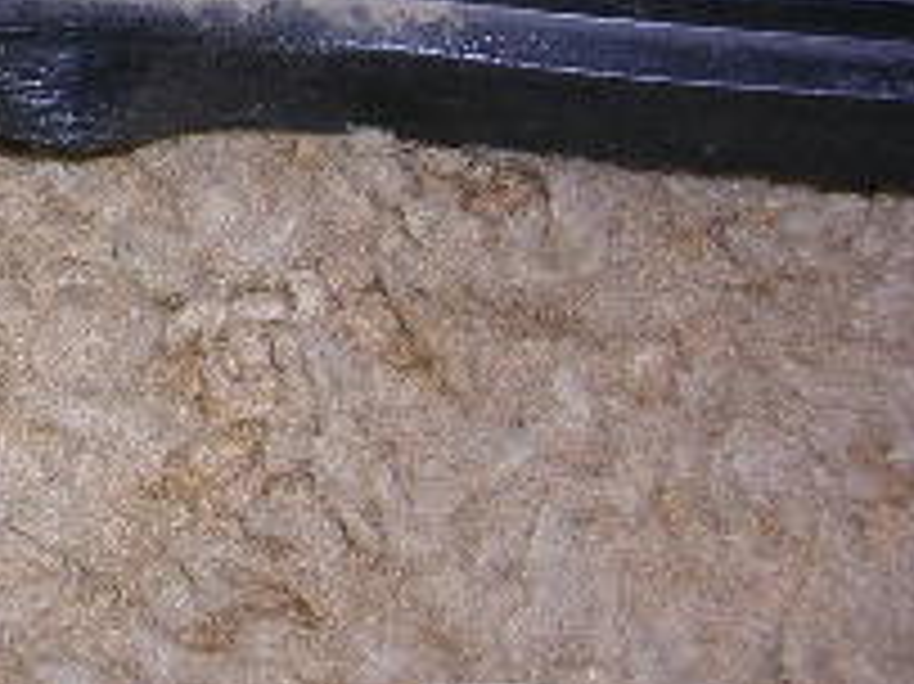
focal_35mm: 120
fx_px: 3167
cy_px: -40
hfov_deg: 15.2
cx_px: -446
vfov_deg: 12.2
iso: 50
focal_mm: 5.8
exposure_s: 1/60.1
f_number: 2.8
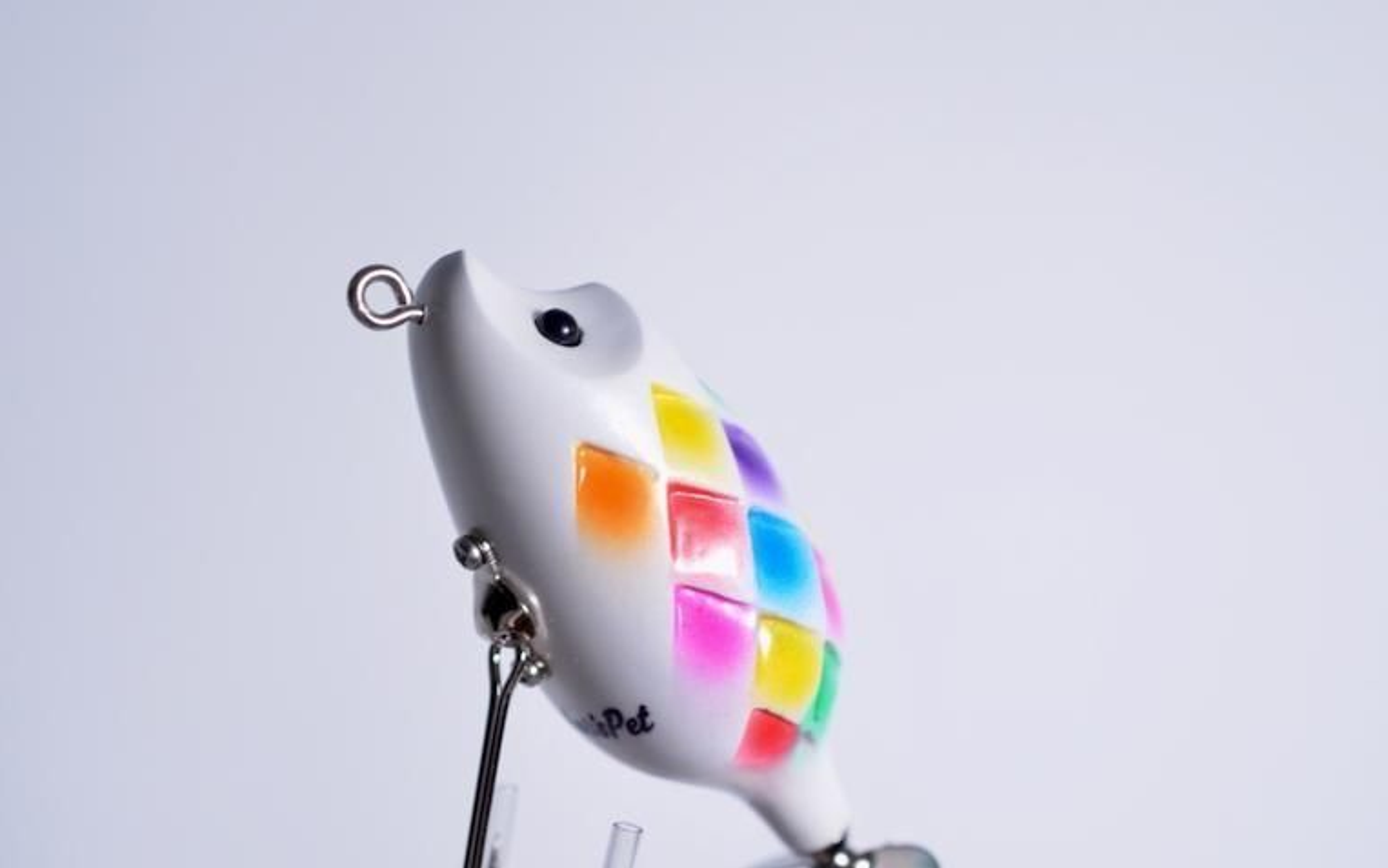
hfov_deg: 32.0
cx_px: 695
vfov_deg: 20.3
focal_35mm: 64
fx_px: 2421
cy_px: 391
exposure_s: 1/125
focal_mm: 40
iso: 800
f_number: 5.6
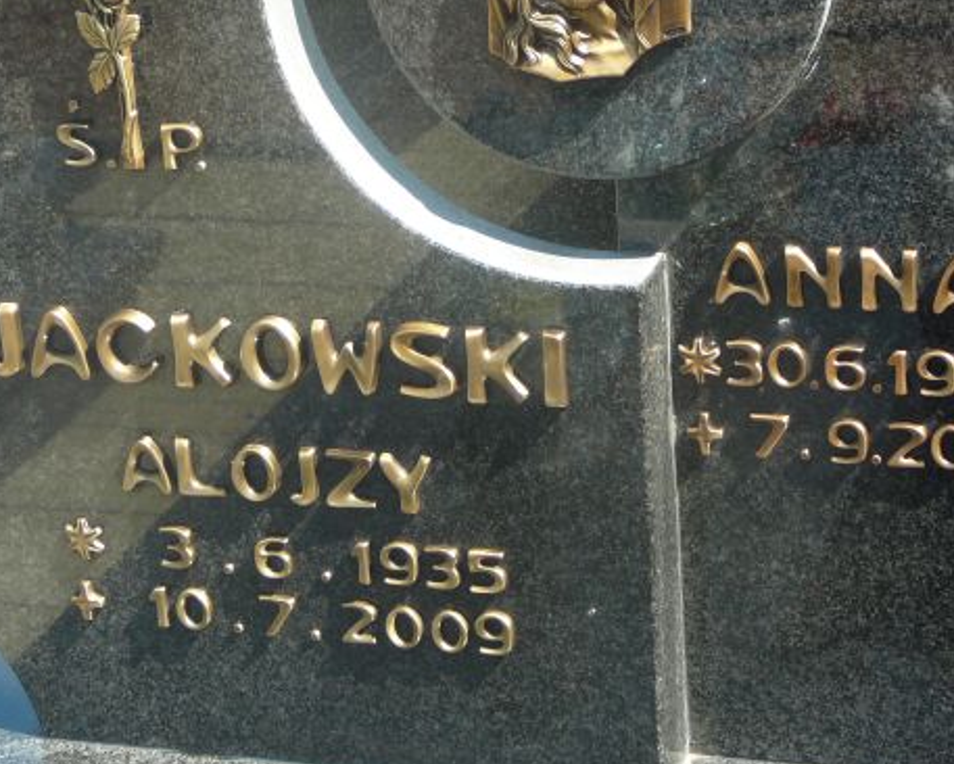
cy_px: 347
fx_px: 2740
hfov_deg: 19.8
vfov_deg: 15.9
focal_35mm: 97
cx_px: 455
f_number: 3.7
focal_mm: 10.5
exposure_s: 1/250
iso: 80
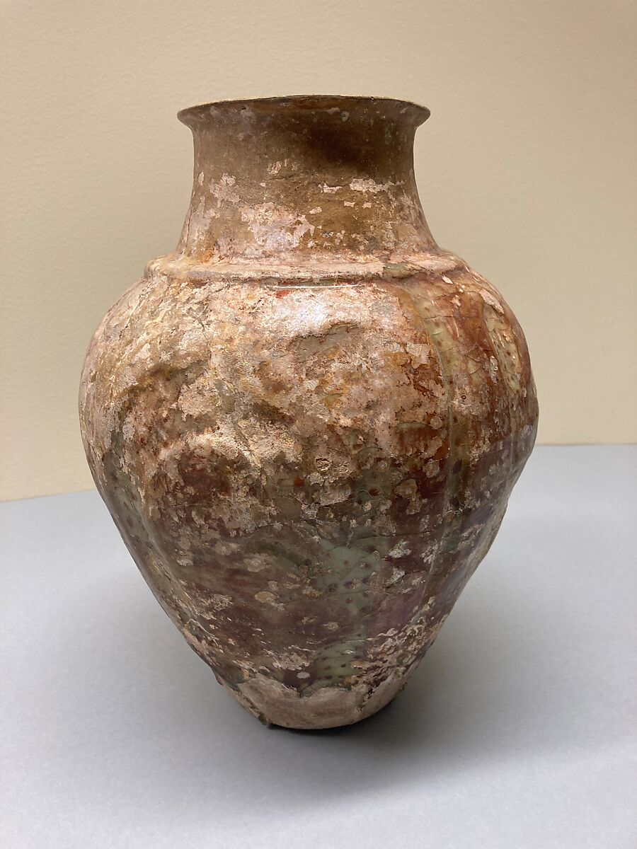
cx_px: 318
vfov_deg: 63.4
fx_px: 687
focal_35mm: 28
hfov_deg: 49.7
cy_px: 424
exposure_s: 1/60
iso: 100
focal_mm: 3.99
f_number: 1.8
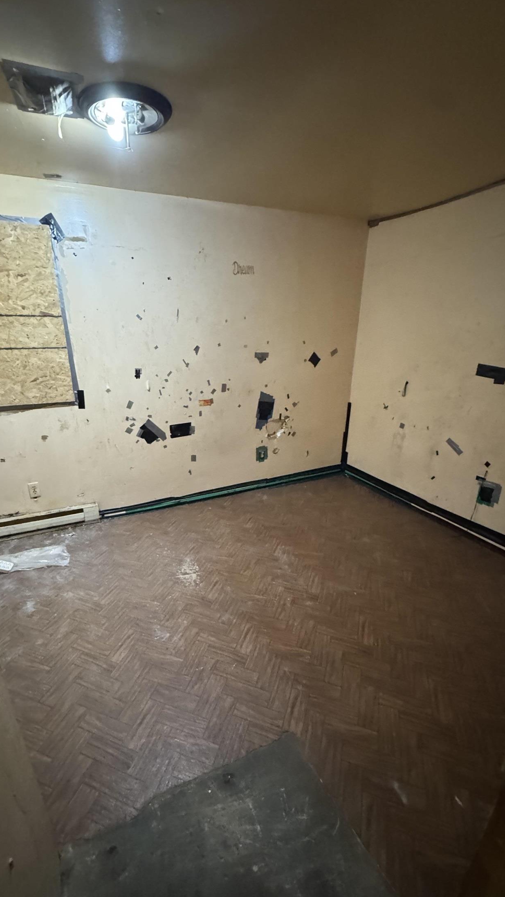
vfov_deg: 99.3
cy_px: 468
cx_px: 226
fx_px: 381
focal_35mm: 16
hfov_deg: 66.9
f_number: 2.2
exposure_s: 1/46
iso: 1250
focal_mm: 2.22
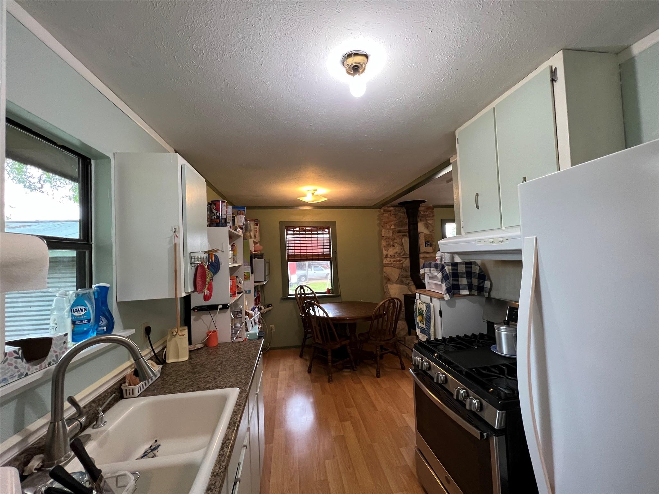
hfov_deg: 106.2
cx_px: 330
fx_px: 247
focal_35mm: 13
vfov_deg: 89.9
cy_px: 247
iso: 320
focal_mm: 1.57
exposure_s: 1/60
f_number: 1.8
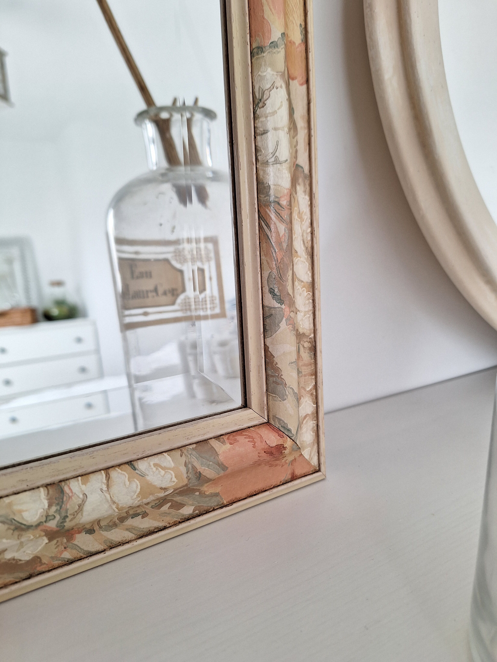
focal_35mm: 23
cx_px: 248
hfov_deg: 58.9
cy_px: 331
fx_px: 440
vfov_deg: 73.9
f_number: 1.8
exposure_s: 1/100
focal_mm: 5.54
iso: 80
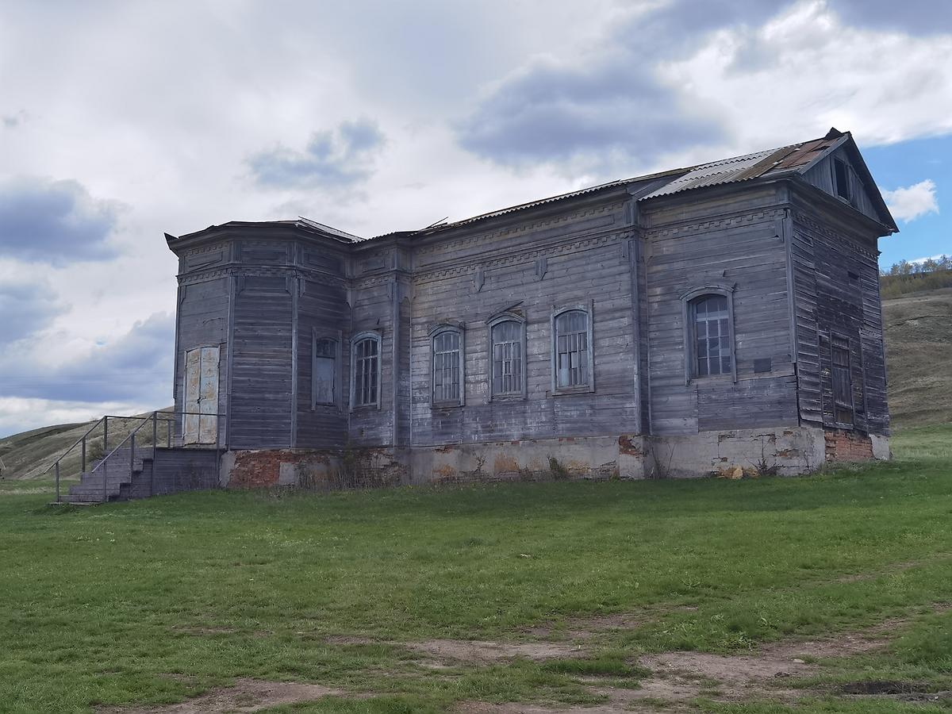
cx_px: 476
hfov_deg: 50.1
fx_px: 1018
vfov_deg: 38.7
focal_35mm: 37
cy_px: 357
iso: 50
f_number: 1.9
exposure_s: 1/5464
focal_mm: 6.71
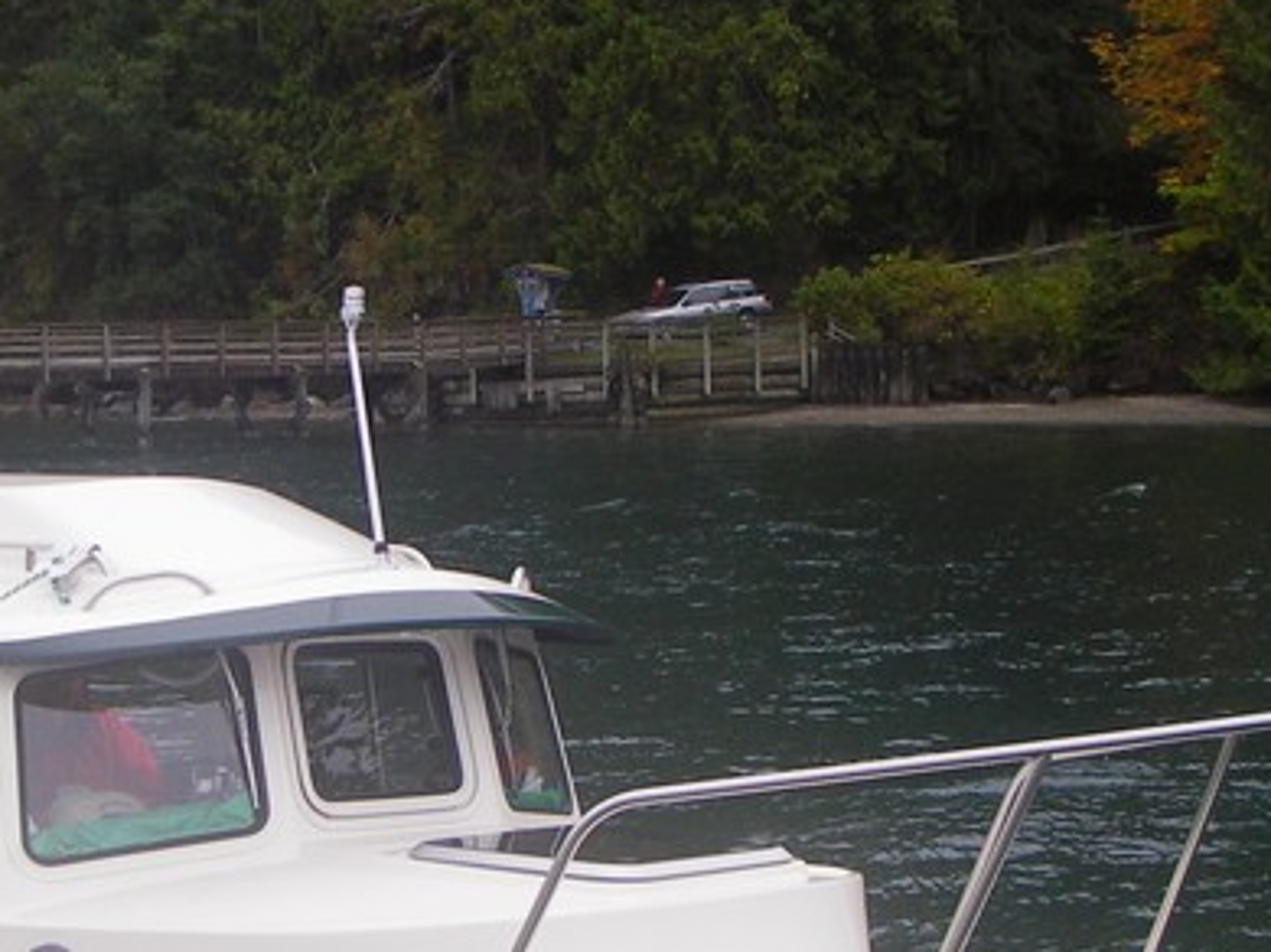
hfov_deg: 24.8
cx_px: 339
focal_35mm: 78
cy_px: 564
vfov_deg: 18.9
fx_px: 2862
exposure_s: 1/200
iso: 50
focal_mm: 6.3
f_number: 3.3
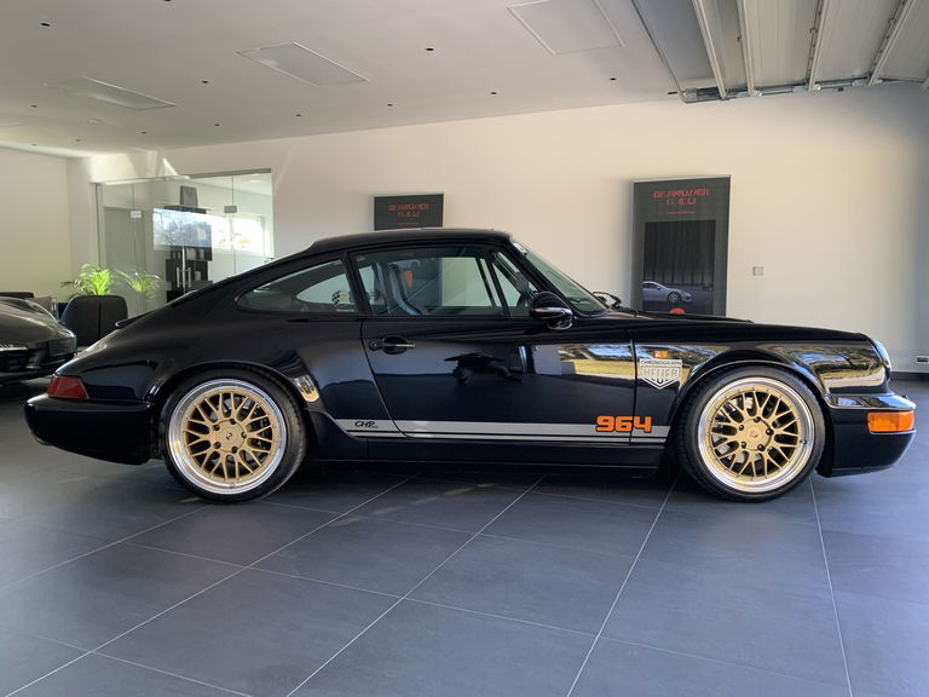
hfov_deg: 67.3
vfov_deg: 53.1
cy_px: 348
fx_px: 698
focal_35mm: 26
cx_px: 464
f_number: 1.8
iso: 100
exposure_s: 1/60
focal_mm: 4.25
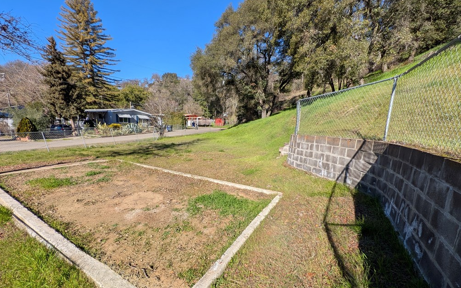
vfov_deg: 78.2
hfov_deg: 105.3
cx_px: 228
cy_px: 163
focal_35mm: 14
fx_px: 176
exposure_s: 1/782
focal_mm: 1.54
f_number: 2.2
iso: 32
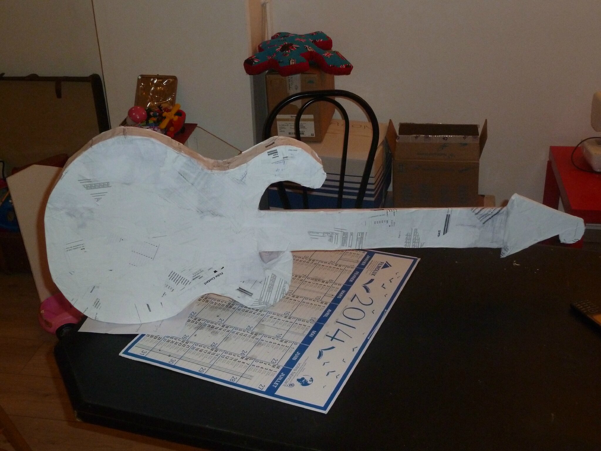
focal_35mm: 42
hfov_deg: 44.8
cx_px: 300
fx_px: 729
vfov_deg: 34.3
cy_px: 226
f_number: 3.7
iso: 400
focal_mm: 6.9
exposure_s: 1/25
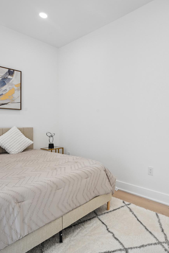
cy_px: 129
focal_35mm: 22
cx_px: 103
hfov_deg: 56.7
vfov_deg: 78.6
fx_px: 155
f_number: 9
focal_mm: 14
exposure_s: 1/25
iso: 200
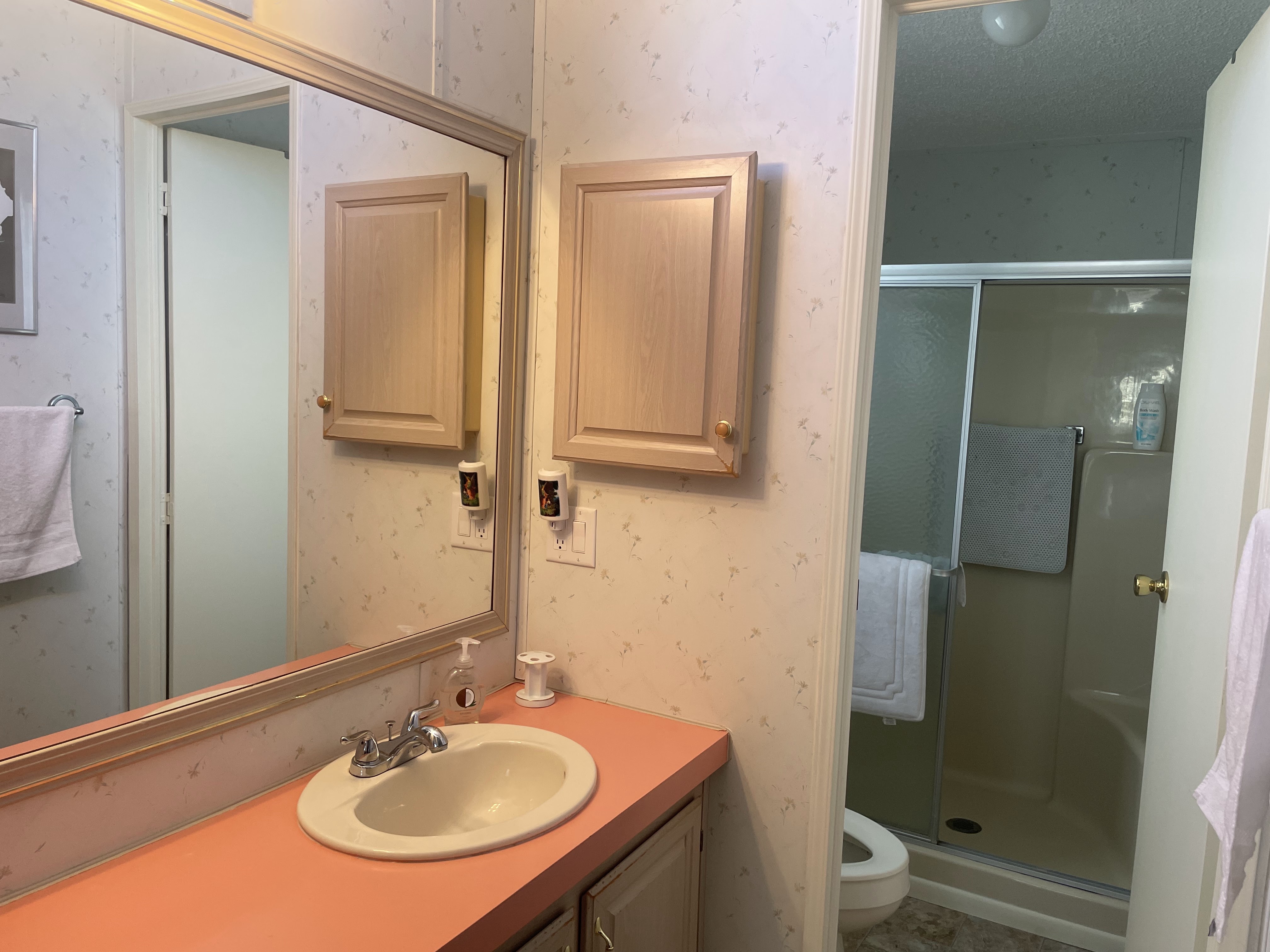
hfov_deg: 67.3
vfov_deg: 53.1
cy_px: 476
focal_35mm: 26
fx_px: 954
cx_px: 635
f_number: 1.6
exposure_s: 1/120
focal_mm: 4.2
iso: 100
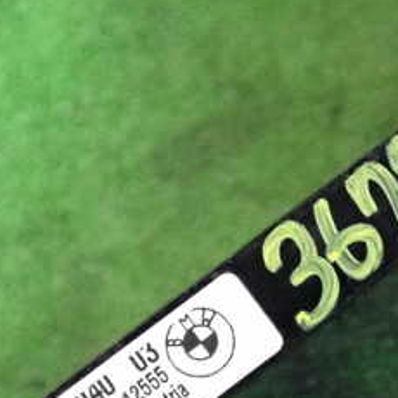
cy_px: 244
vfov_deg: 20.9
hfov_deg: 20.7
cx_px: 313
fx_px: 1080
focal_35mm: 83
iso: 4000
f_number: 2.5
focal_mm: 6.37
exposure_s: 1/125
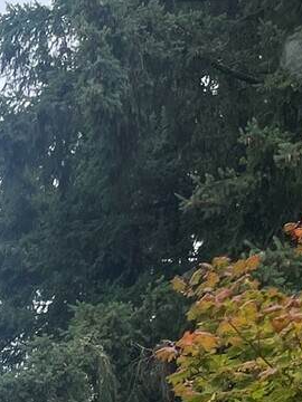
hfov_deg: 13.1
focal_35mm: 100
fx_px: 1163
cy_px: 784
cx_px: -277
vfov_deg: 15.8
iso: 32
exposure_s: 1/2545
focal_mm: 5.1
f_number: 1.6
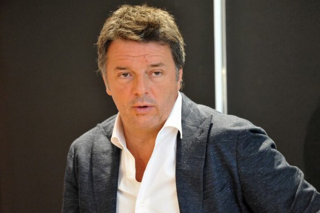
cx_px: 160
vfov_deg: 6.9
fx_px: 1778
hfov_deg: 10.3
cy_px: 106
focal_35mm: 200
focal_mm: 200
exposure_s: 1/250
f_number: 2.8
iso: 4000
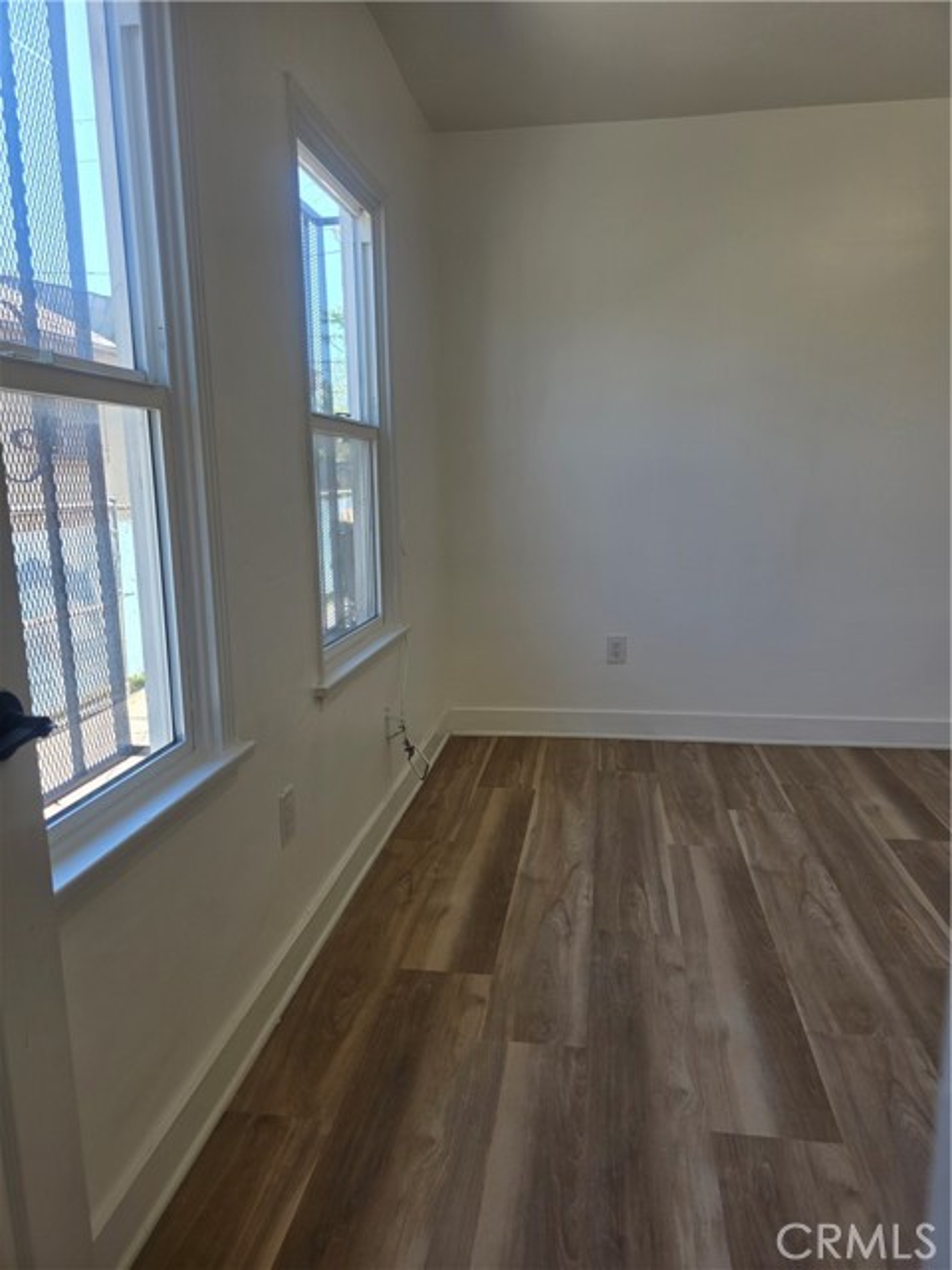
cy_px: 635
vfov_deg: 73.9
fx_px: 843
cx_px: 476
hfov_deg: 58.9
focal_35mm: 23
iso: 25
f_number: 1.7
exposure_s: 1/120
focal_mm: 6.3
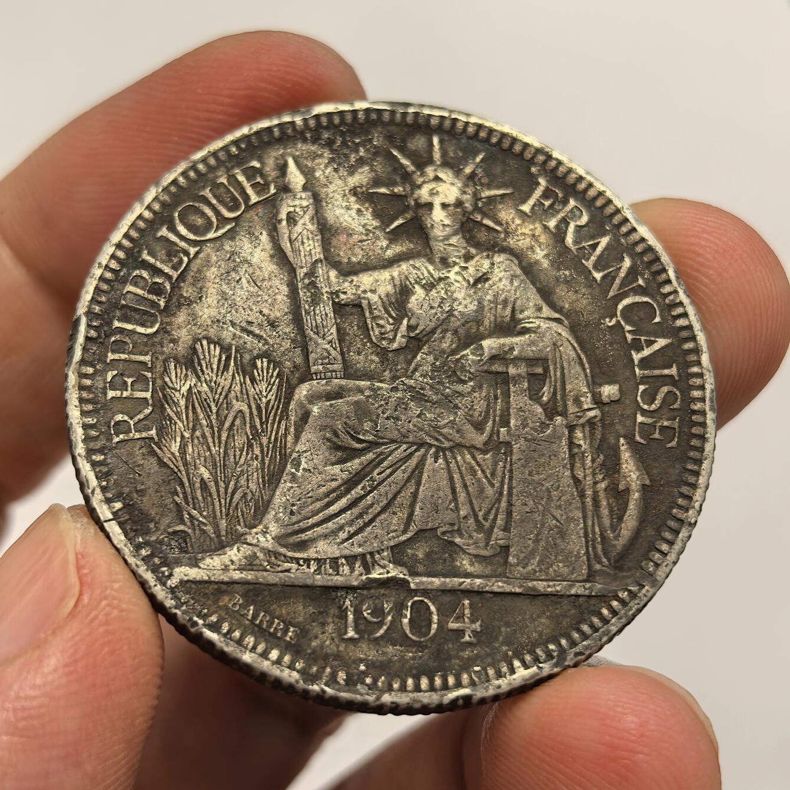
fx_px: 1652
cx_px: 393
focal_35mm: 64
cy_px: 442
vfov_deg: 26.9
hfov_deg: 26.9
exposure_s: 1/100
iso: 250
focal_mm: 6.98
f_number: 2
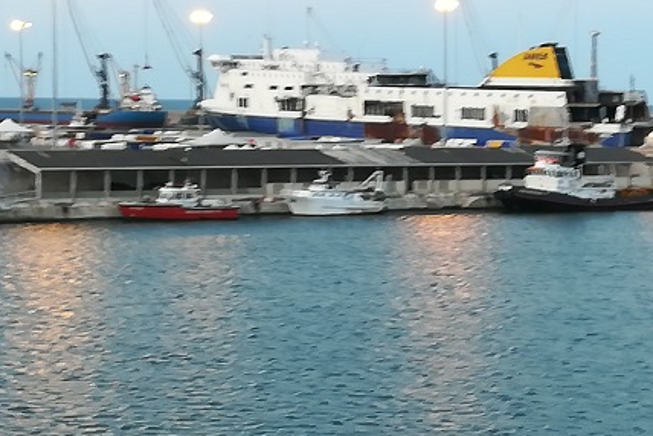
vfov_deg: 11.5
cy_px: 153
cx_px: 359
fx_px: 2160
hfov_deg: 17.2
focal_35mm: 119
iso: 125
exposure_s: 1/33.3
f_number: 2.2
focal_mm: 3.83
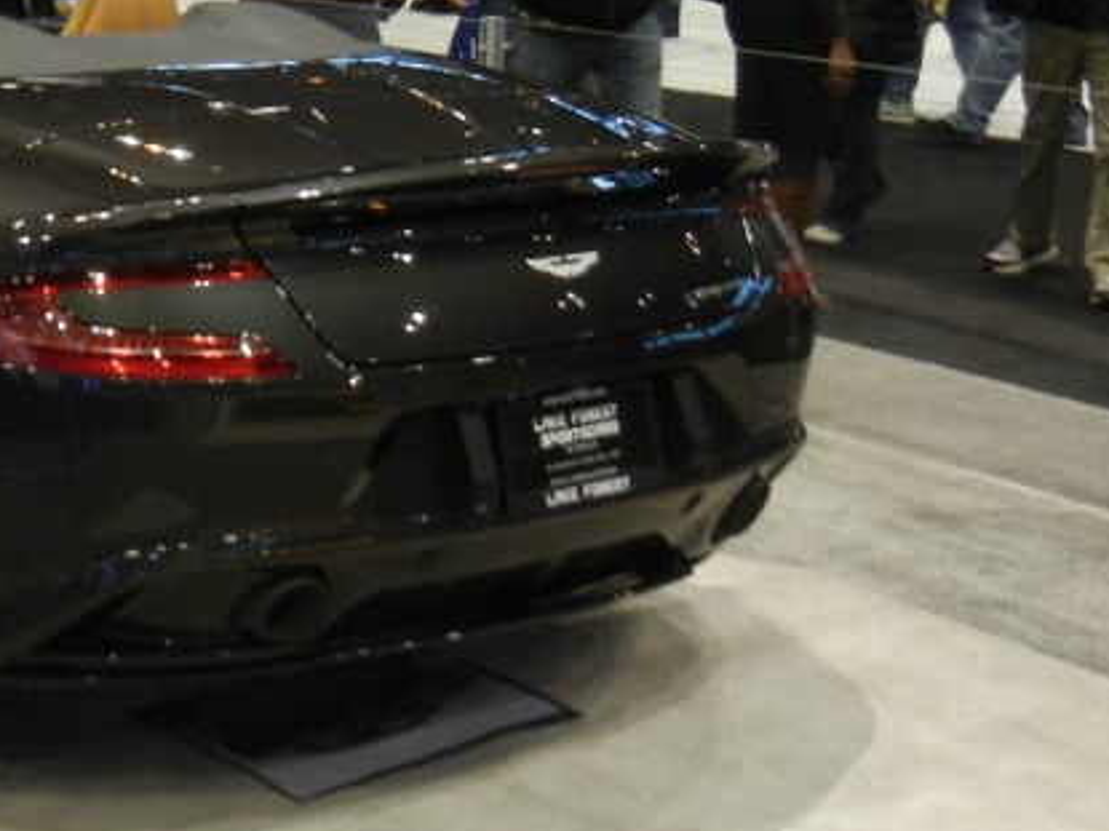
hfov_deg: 25.0
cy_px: 144
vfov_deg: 19.6
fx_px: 2370
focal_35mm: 74
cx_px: -27
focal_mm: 5.4
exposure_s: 1/67.8
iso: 377
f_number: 3.5
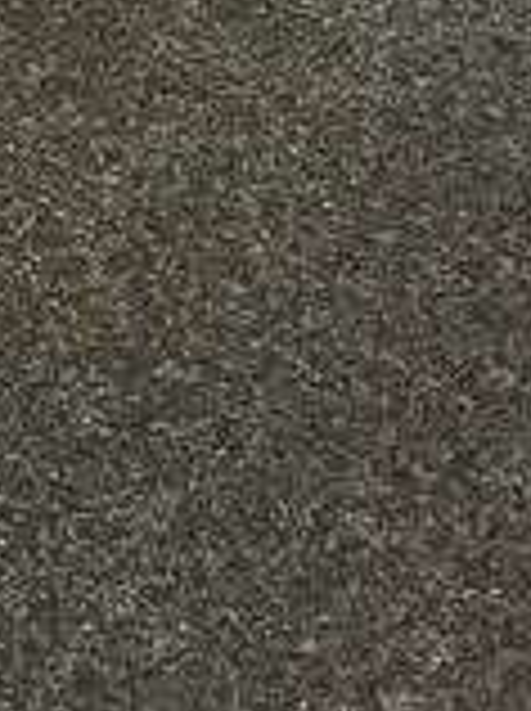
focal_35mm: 182
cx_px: -572
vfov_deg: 10.5
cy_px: -364
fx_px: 3733
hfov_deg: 7.8
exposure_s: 1/50
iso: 250
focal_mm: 3.99
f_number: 1.8
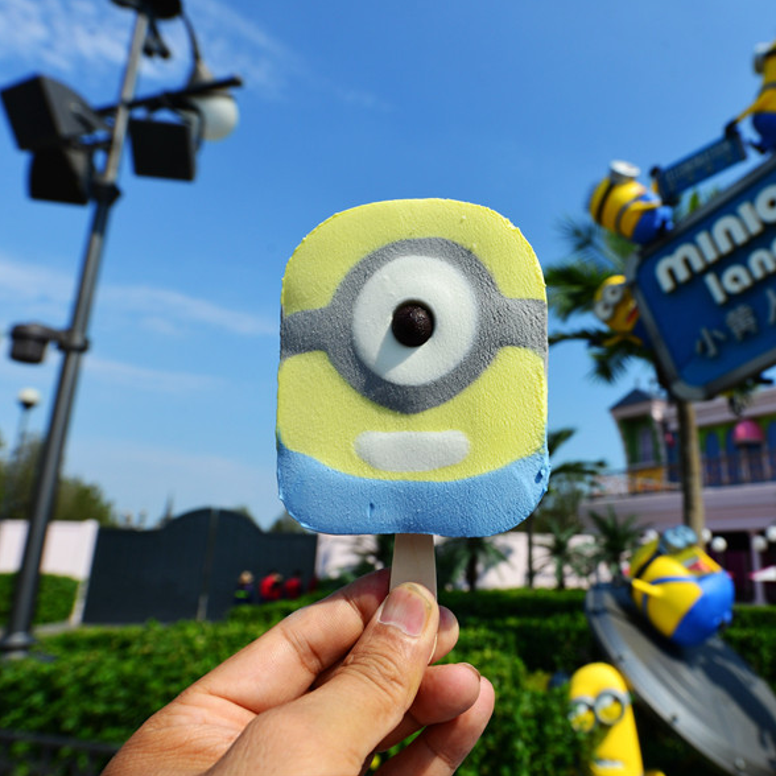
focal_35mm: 26
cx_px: 525
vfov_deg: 60.9
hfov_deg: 59.4
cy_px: 383
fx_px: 659
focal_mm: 20
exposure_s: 1/800
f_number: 8
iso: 200
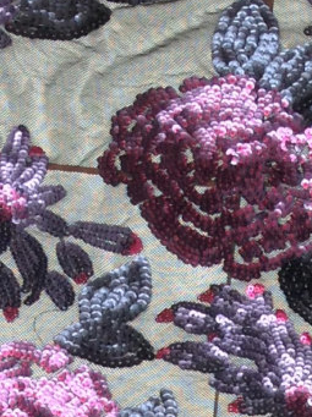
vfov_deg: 11.3
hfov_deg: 9.5
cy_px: 900
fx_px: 1854
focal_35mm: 154
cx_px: 343
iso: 50
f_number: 2.4
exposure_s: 1/120
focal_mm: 4.28
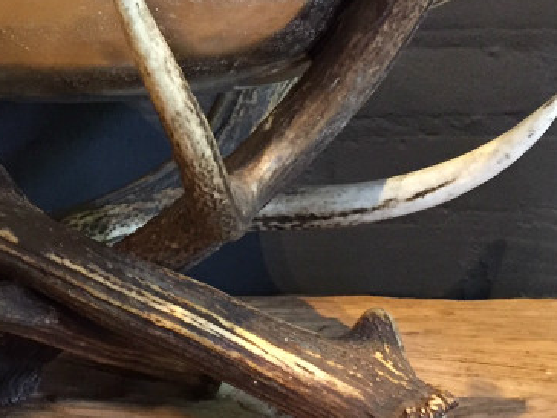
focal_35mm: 85
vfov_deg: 17.1
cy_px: 52
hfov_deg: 22.3
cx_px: 24
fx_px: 1368
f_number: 2.2
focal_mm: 4.15
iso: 320
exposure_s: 1/17
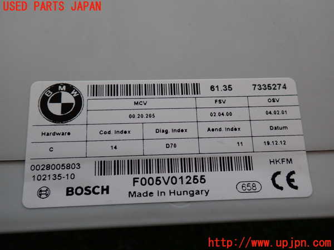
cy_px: 125
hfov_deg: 56.8
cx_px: 167
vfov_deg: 44.2
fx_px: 309
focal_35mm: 32
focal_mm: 5.79
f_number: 2.4
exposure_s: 1/50
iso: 200
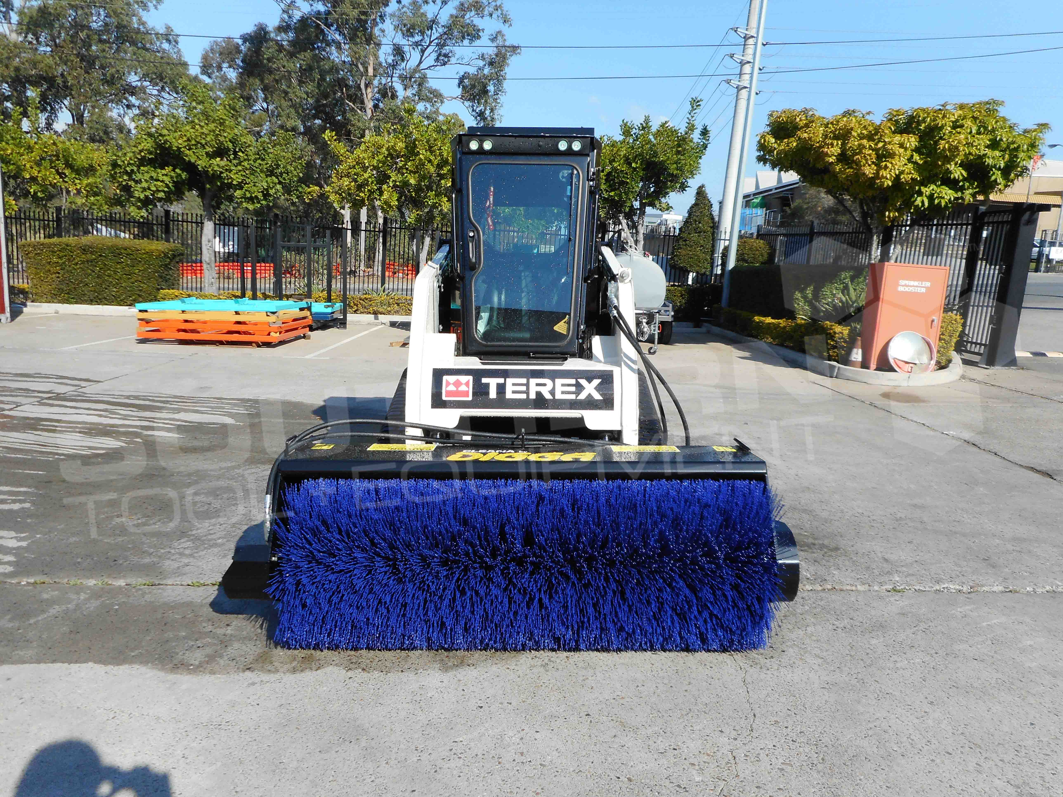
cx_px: 532
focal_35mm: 25
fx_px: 768
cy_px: 398
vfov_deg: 54.9
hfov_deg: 69.4
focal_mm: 4.5
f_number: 3.7
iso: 80
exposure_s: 1/500
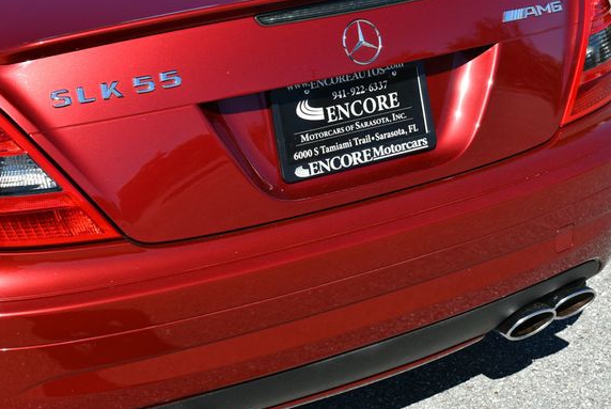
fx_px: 1444
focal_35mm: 85
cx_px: 311
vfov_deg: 16.1
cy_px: 190
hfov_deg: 23.9
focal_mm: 38
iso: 100
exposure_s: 1/250
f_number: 8
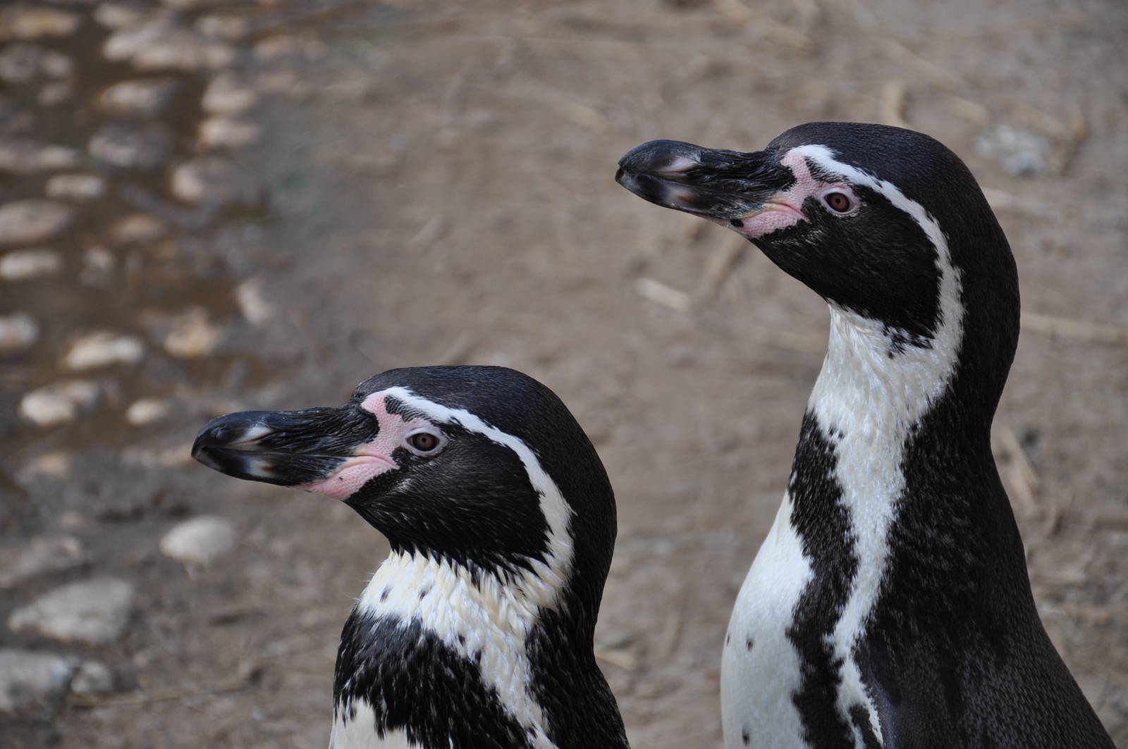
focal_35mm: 158
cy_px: 374
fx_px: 4929
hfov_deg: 13.1
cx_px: 564
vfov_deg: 8.7
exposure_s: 1/500
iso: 250
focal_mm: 105
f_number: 5.6
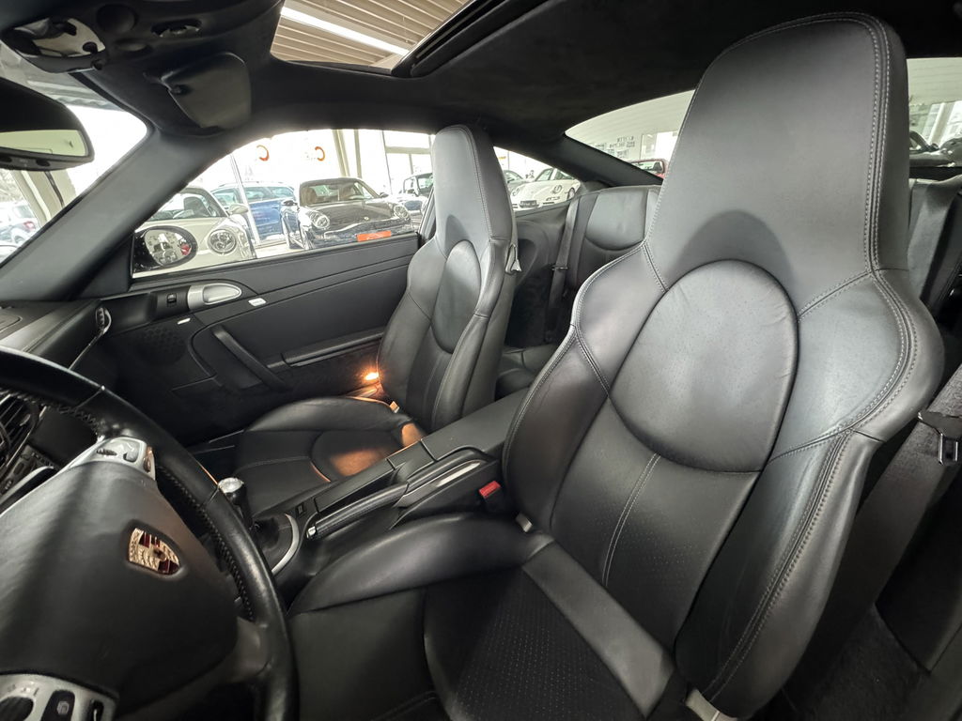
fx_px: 389
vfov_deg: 85.7
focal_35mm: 14
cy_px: 360
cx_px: 481
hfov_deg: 102.1
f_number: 2.2
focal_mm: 2.22
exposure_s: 1/33
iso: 1000
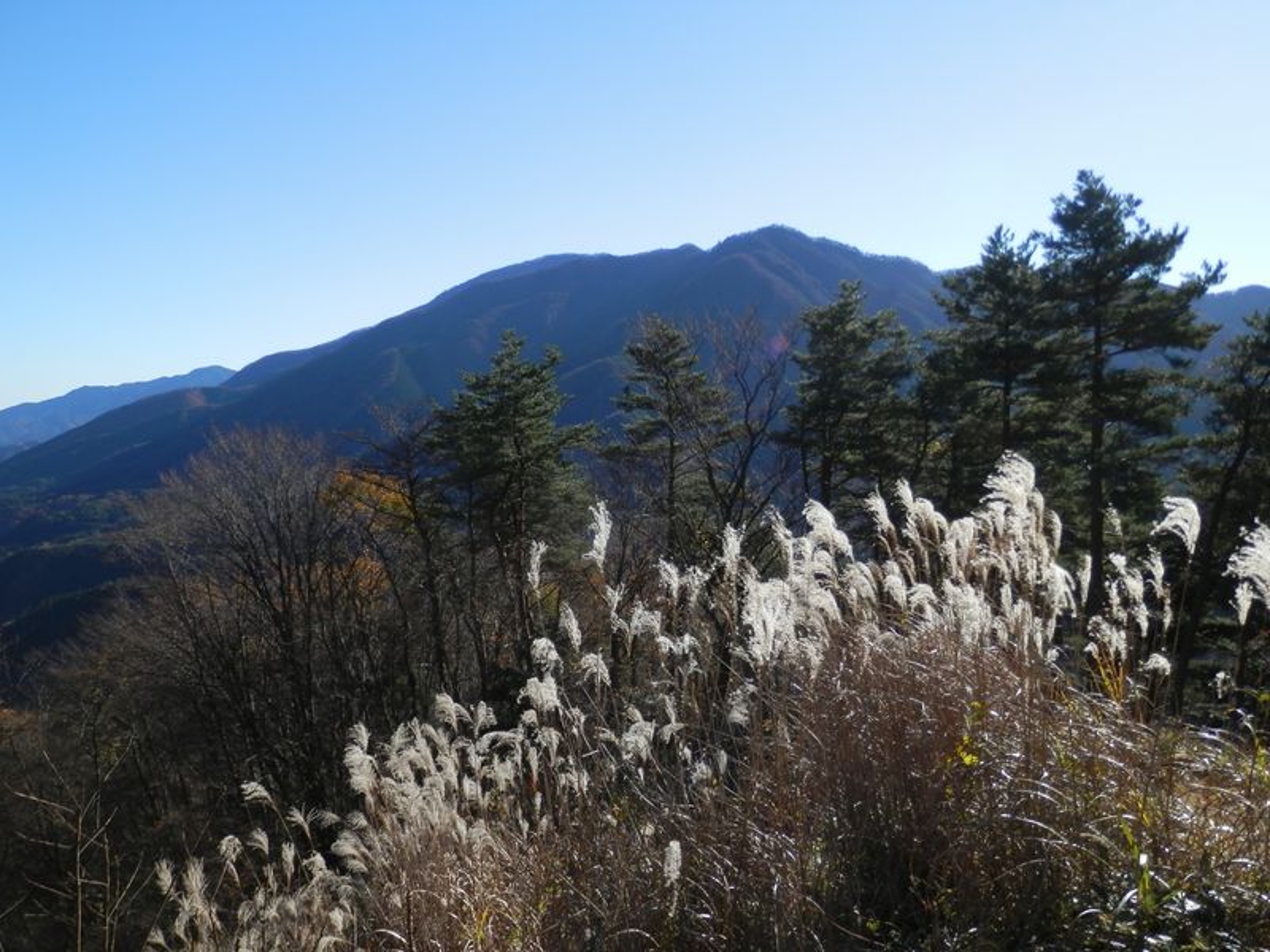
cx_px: 635
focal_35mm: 27
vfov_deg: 51.4
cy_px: 476
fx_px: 991
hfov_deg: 65.3
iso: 80
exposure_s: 1/100
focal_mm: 5
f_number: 9
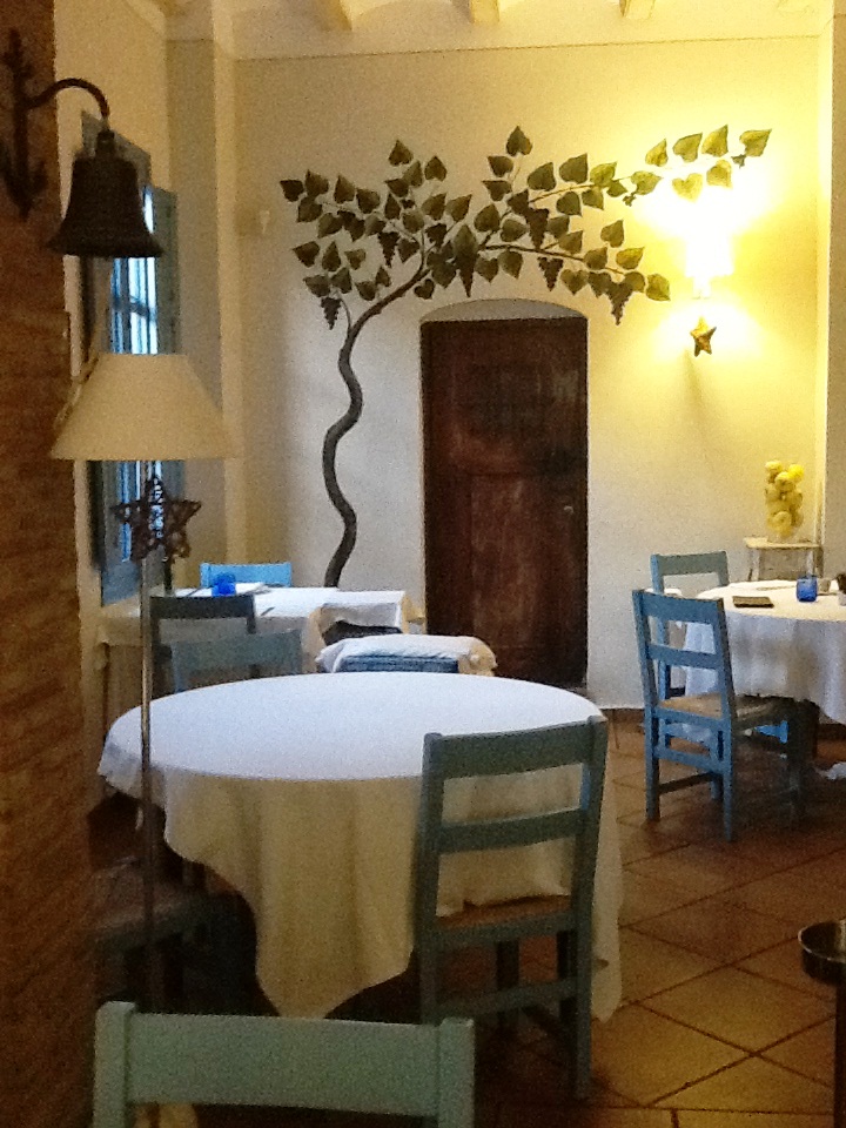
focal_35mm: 44
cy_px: 564
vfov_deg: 42.9
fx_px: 1434
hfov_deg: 32.9
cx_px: 423
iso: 320
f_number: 2.4
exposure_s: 1/24
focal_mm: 2.03
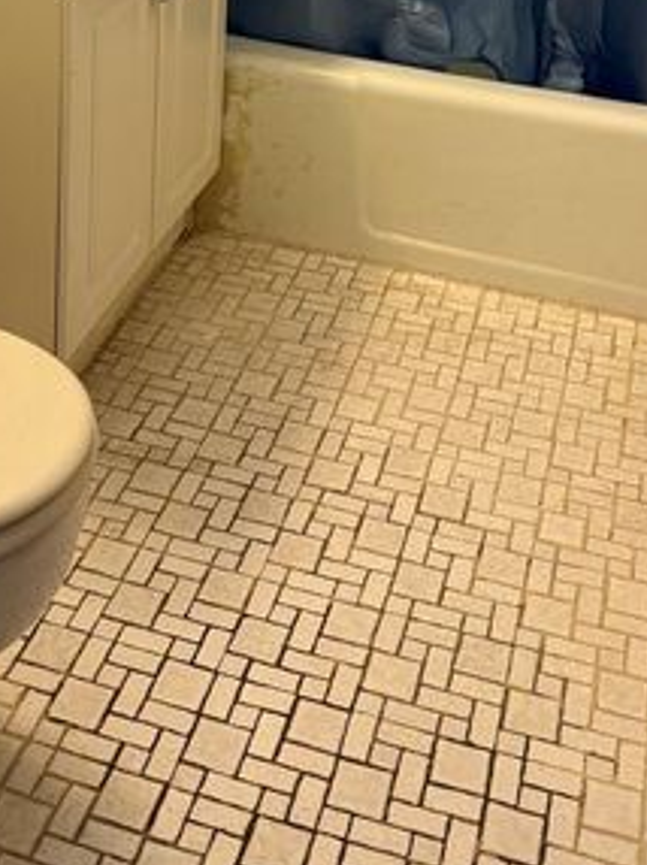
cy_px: -98
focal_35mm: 56
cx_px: 278
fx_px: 1398
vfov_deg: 30.5
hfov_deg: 26.0
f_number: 1.78
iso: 200
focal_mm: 6.76
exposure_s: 1/60
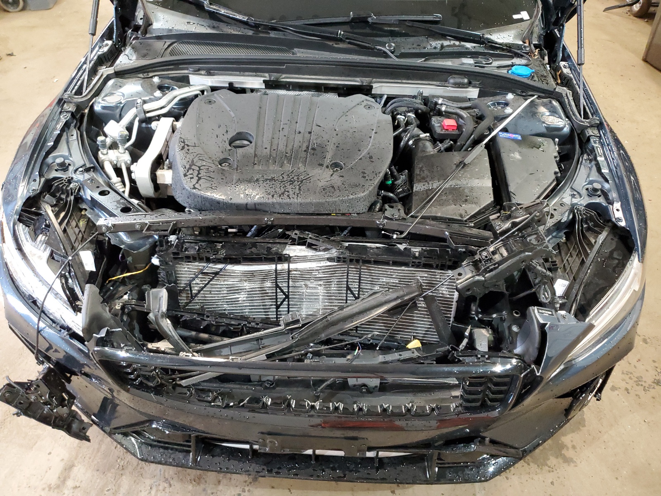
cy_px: 248
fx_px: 496
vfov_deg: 53.1
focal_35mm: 26
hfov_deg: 67.3
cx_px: 330
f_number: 1.5
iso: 360
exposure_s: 1/40
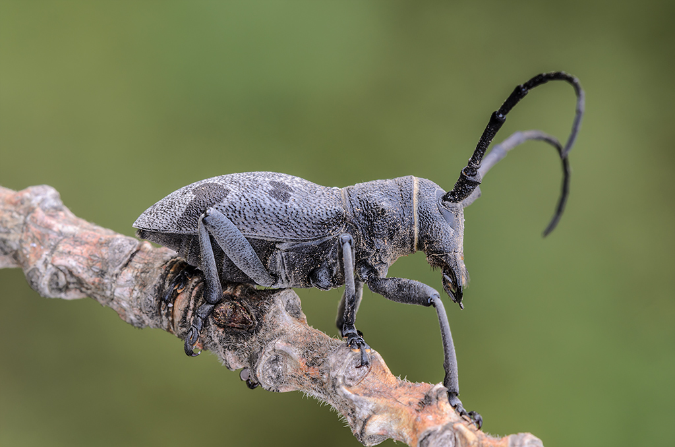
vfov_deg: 5.1
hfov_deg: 7.6
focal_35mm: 270
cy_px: 224
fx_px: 5051
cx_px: 338
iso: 100
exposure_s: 1/3
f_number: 14
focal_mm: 180
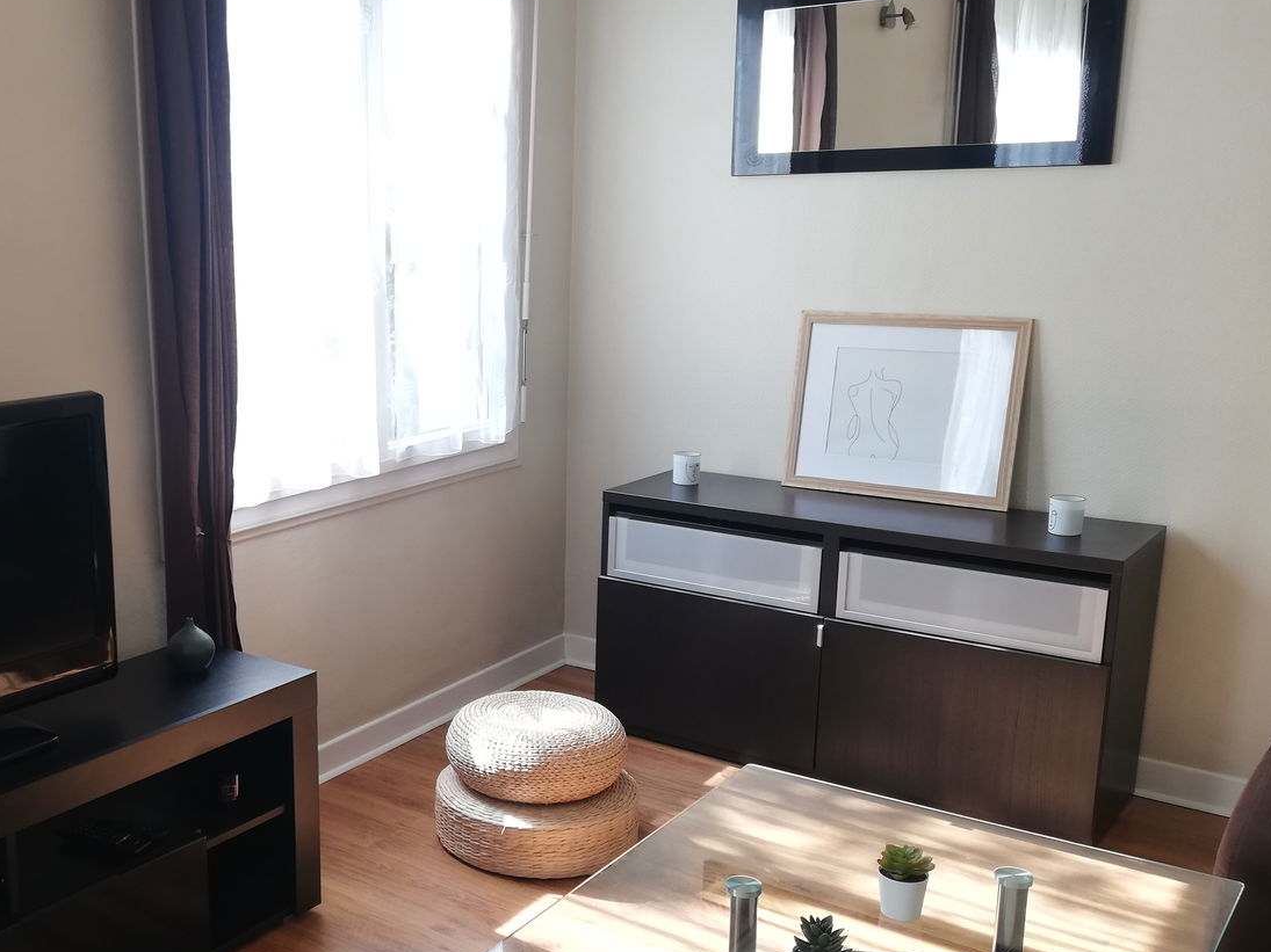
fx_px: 1395
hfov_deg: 47.7
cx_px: 367
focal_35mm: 38
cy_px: 530
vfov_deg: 37.7
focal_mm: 3.81
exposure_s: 1/50
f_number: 2.2
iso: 50
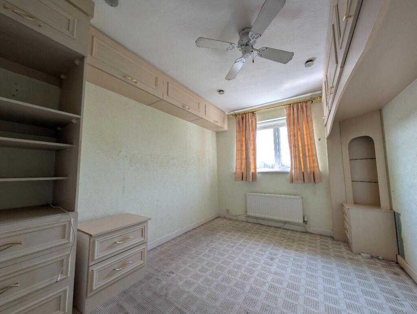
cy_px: 157
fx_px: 145
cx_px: 208
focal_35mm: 12
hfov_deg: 110.5
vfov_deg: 94.6
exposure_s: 1/194
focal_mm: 2.02
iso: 52
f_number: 1.7
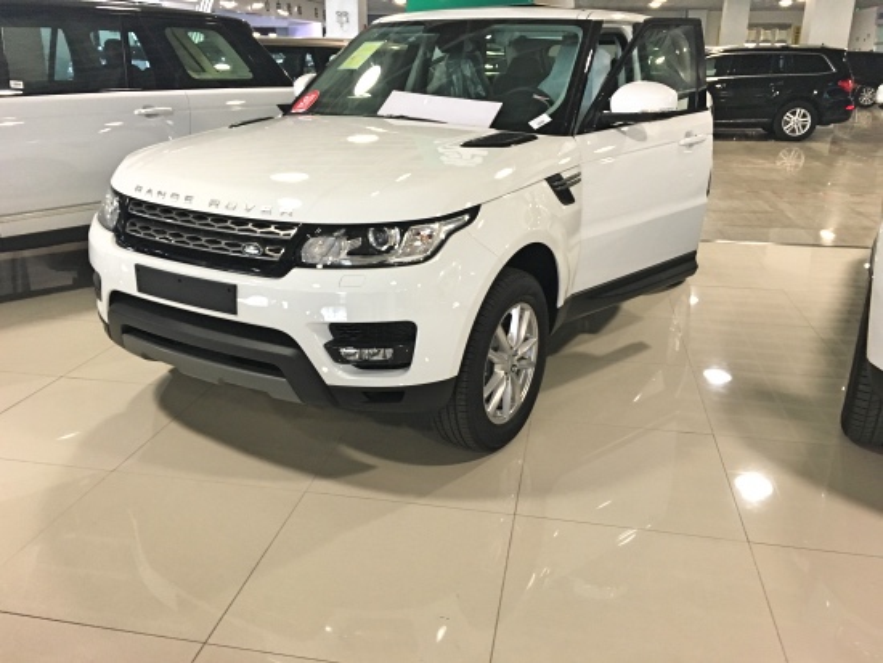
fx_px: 740
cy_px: 332
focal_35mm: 29
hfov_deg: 61.6
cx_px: 442
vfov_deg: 48.3
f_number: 2.2
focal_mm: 4.15
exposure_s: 1/33
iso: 160
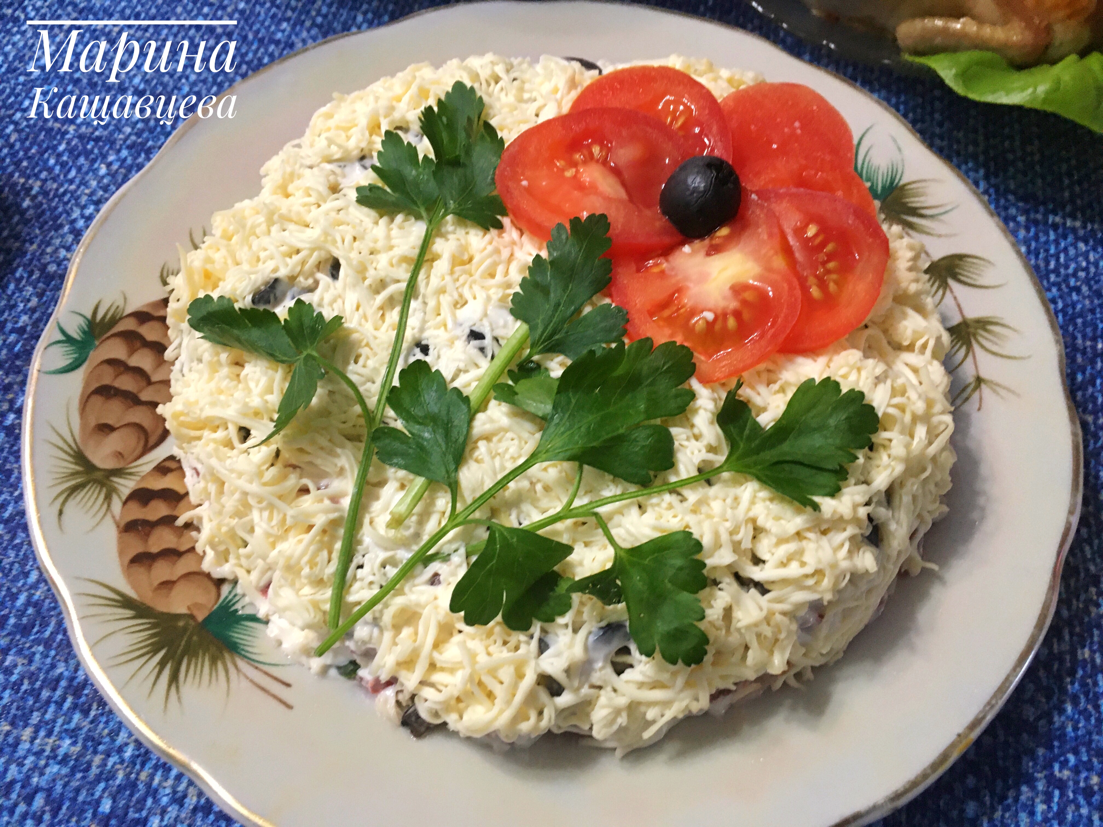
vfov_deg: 48.2
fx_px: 924
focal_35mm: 29
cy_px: 414
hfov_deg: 61.7
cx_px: 552
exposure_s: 1/33
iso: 200
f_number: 2.2
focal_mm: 4.15
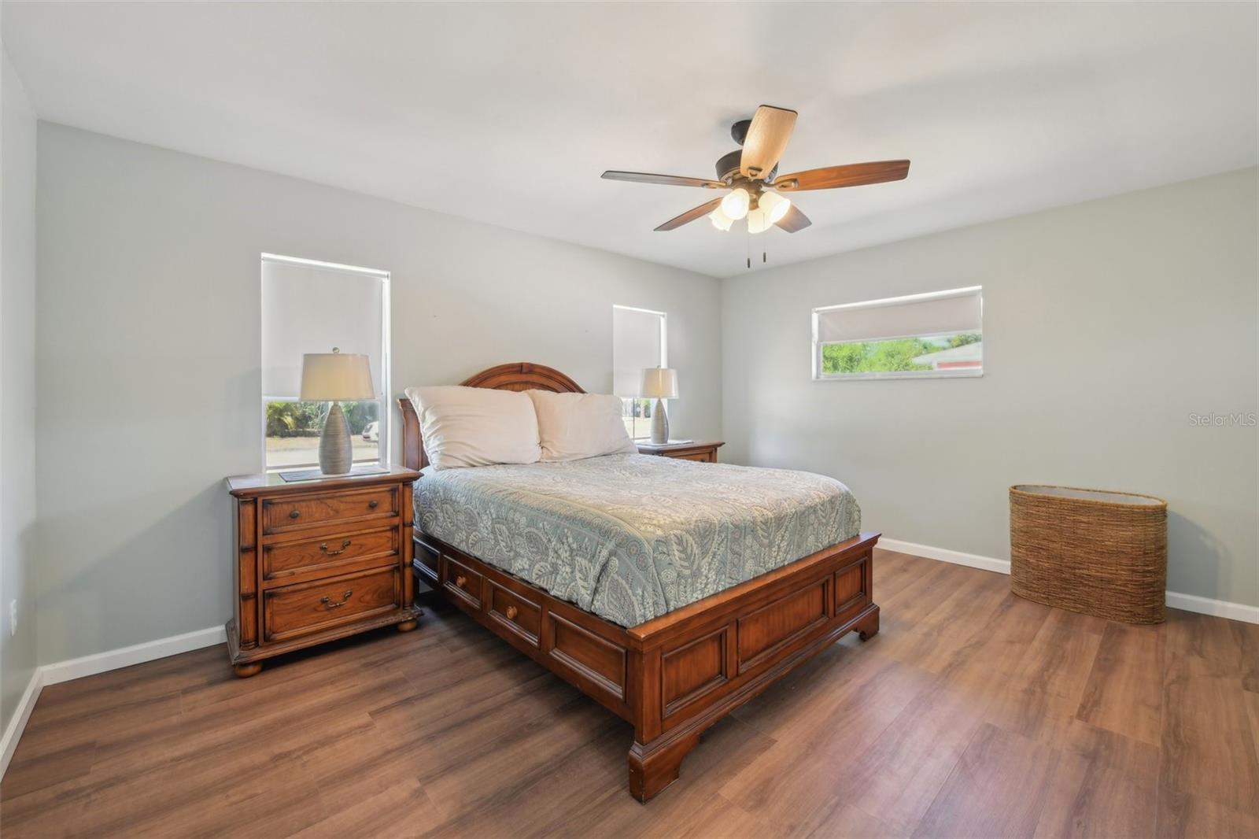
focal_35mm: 14
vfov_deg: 81.2
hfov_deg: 104.3
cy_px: 420
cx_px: 630
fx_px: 489
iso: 400
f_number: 8
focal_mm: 14
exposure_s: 1/6
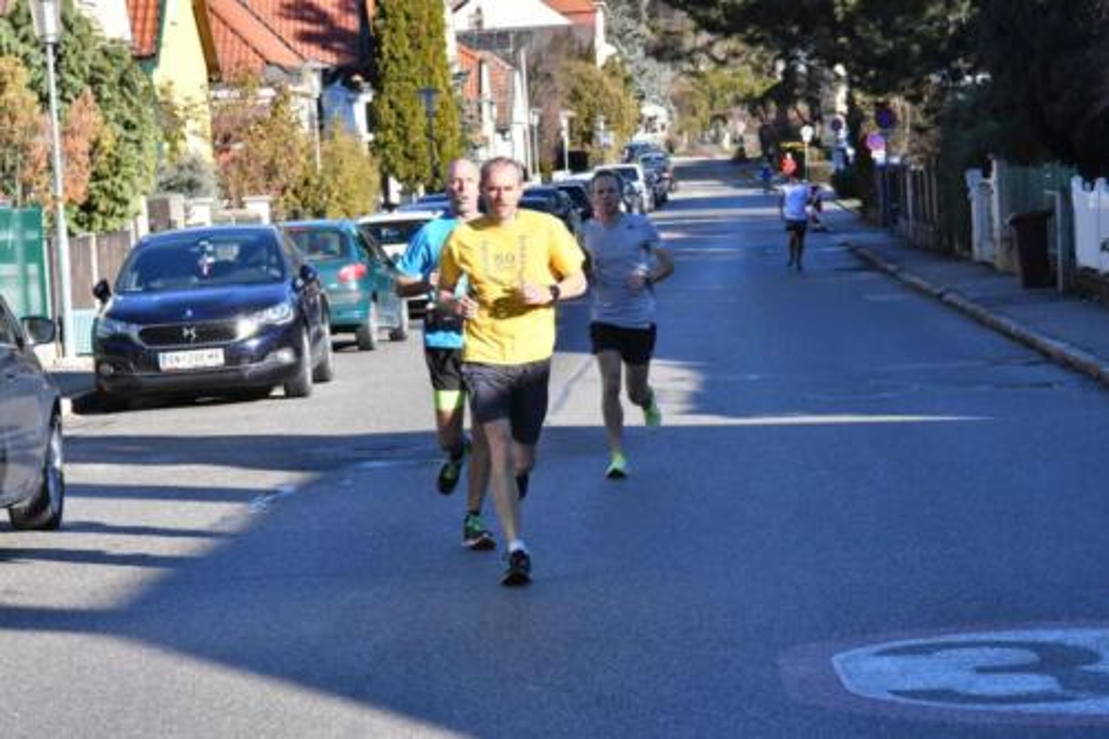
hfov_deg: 14.4
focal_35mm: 142
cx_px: 554
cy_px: 370
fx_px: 4388
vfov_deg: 9.6
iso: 2000
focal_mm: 95
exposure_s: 1/1000
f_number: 16
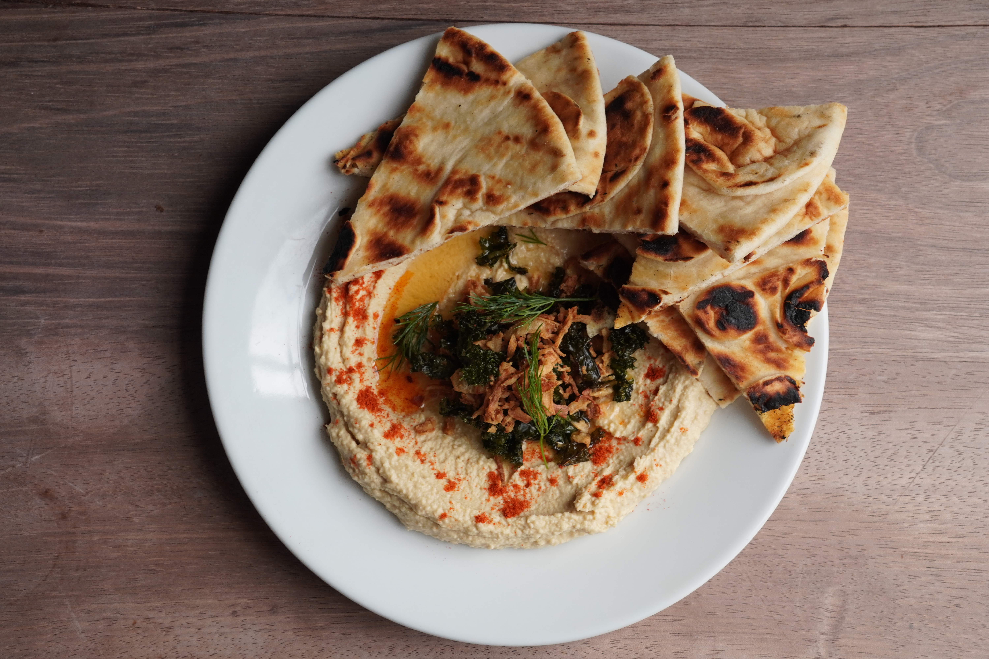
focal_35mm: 55
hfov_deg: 36.5
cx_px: 494
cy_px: 330
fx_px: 1500
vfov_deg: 24.8
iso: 320
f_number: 8
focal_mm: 36.4
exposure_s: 1/125
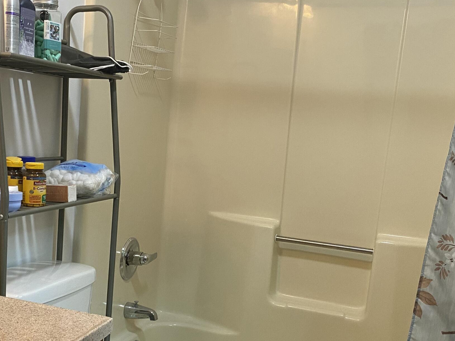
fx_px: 631
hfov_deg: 39.1
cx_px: 146
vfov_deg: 30.2
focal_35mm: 48
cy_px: 209
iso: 160
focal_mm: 4.25
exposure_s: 1/60
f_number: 1.8
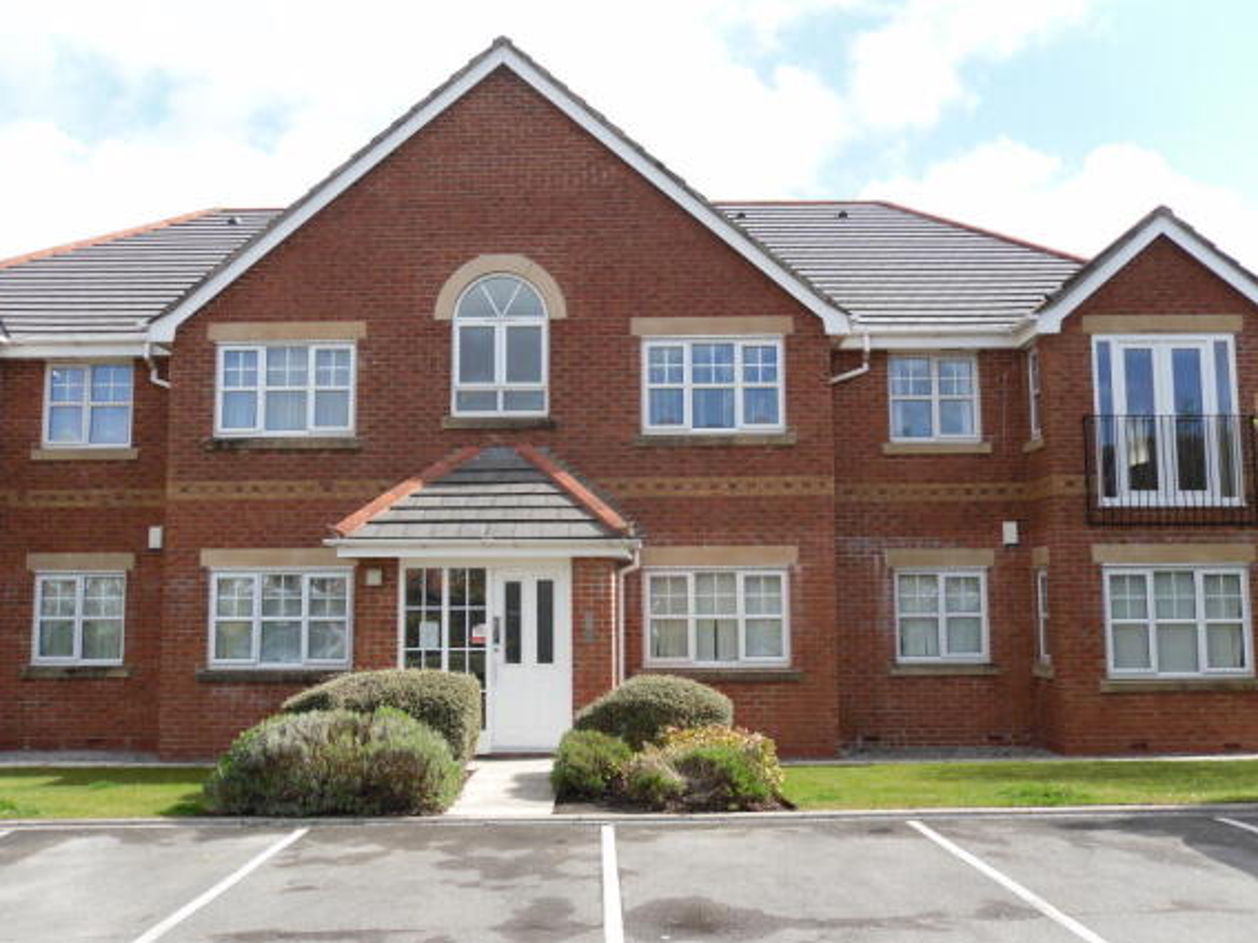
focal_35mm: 36
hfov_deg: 51.4
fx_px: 1308
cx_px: 629
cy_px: 483
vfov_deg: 39.6
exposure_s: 1/394
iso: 80
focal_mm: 6.3
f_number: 3.5
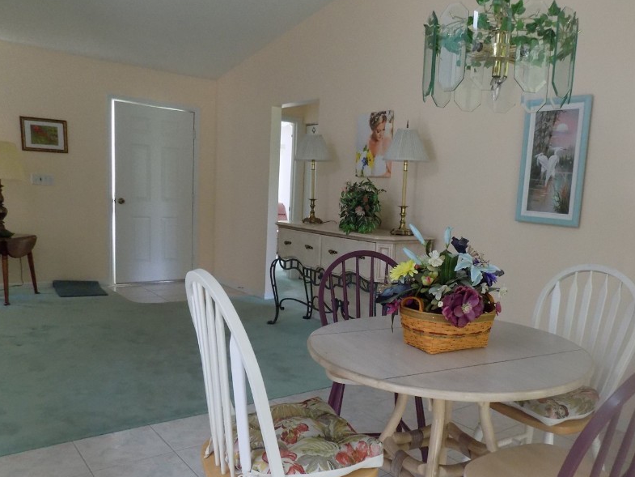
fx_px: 550
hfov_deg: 59.4
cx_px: 384
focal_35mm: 30
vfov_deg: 46.5
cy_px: 289
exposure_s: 1/30
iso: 280
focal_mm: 4
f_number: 3.1
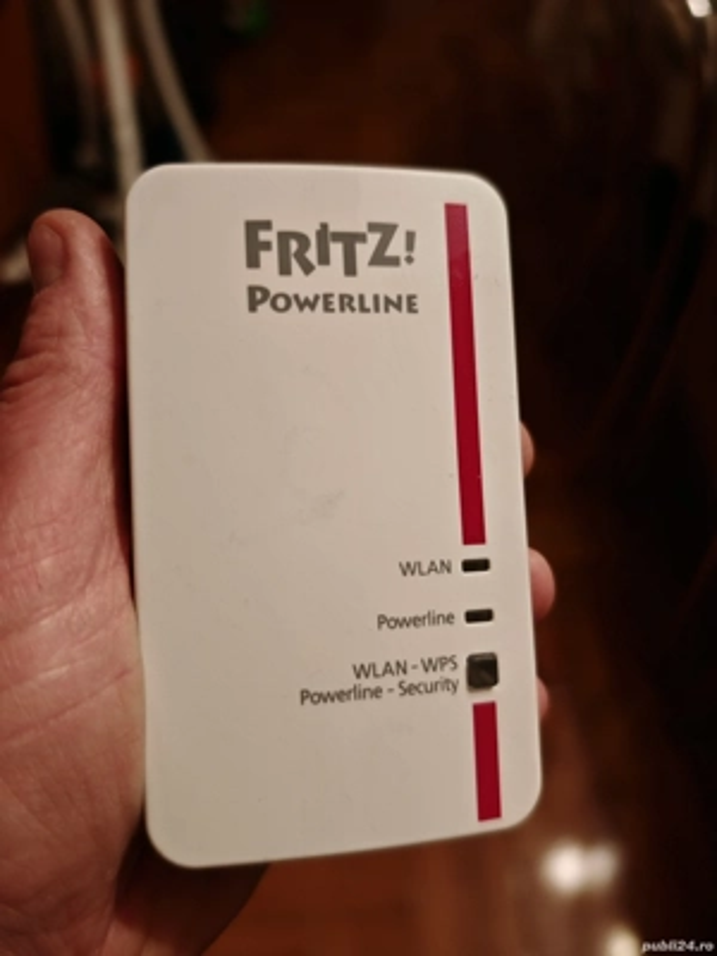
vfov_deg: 65.3
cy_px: 478
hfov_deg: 51.4
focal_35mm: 27
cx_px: 358
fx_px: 746
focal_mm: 6.83
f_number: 1.4
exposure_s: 1/33
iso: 500
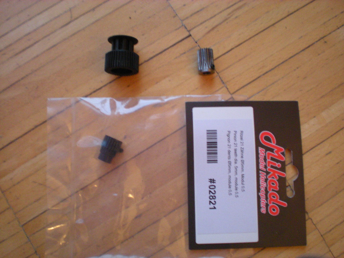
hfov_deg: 49.0
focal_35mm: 38
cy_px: 129
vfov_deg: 37.7
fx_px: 378
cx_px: 172
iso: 361
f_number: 3.1
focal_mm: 6.3
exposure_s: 1/8
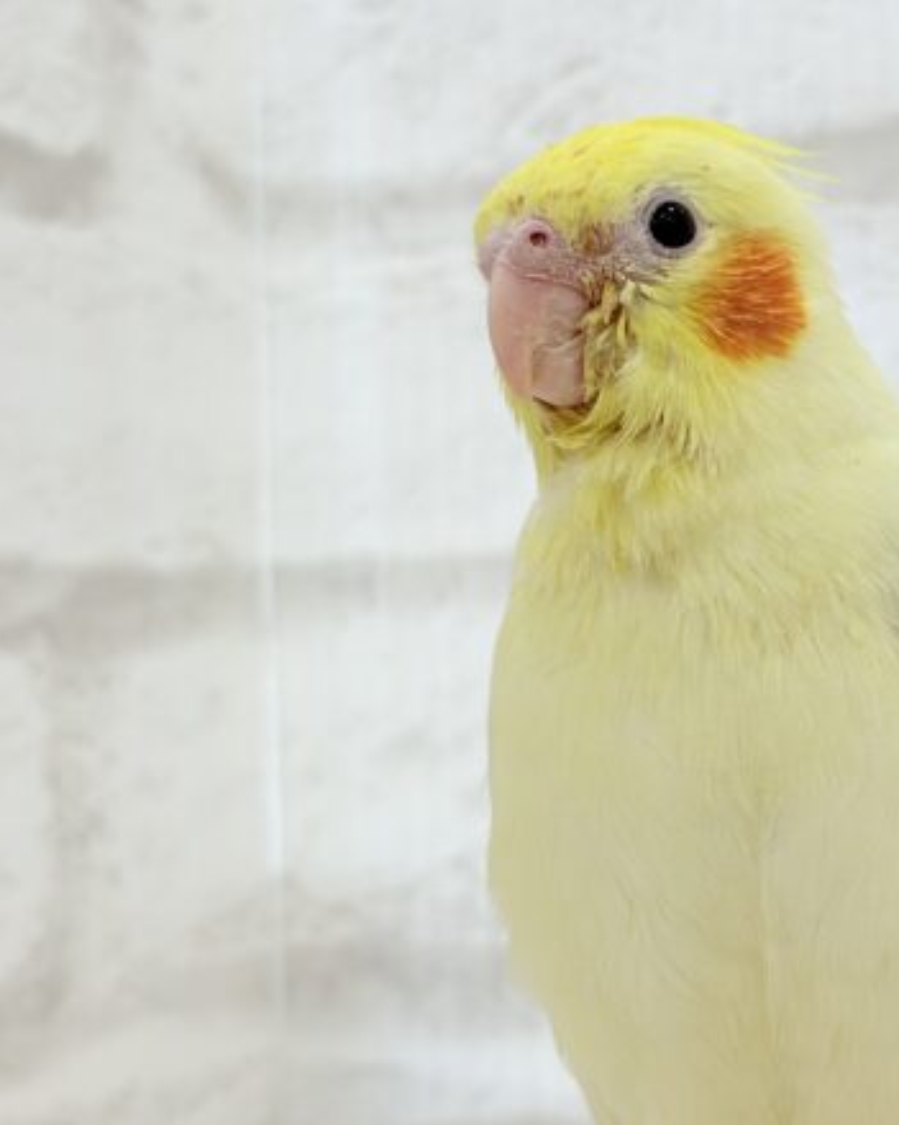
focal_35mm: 74
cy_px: 530
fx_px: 2462
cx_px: 758
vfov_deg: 25.7
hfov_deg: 20.4
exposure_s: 1/100
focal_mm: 5.96
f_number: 1.6
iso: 40
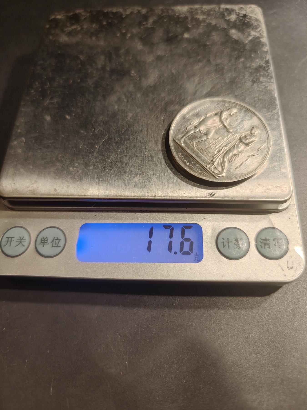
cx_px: 154
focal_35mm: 23
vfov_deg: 73.9
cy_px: 205
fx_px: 272
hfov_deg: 58.9
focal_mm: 6.06
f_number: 1.6
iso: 80
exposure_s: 1/100
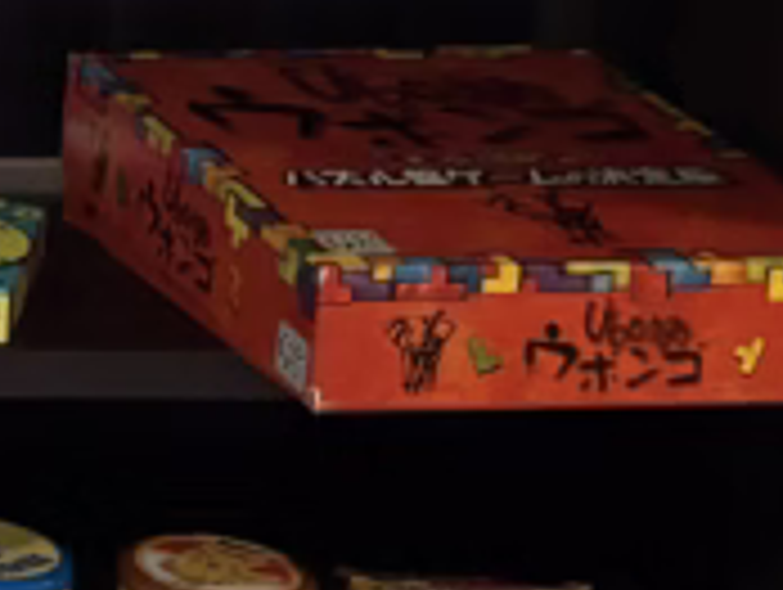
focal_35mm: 153
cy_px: -536
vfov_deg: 9.2
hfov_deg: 10.9
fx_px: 3466
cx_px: -1125
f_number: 1.6
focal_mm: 5.96
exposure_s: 1/30
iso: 800
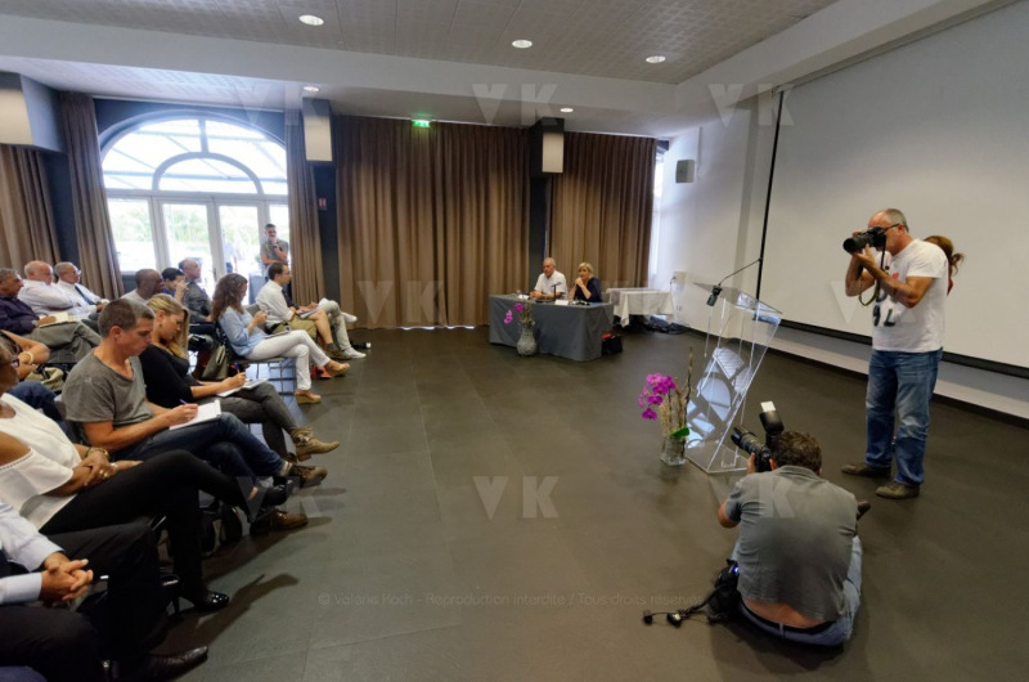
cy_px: 341
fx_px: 492
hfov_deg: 92.6
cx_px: 514
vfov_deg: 69.4
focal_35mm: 17
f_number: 5.6
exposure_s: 1/80
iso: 2500
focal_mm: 11.5
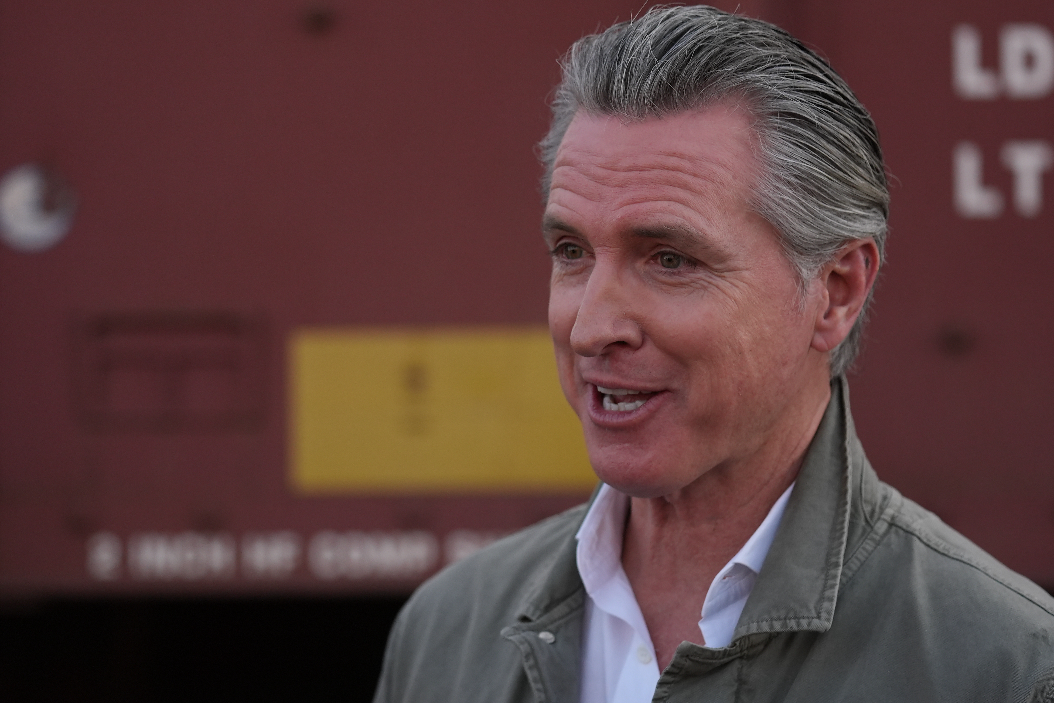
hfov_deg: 19.5
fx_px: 3074
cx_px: 527
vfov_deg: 13.0
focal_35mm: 105
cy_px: 352
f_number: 2.8
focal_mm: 70
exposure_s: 1/5000
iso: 1000
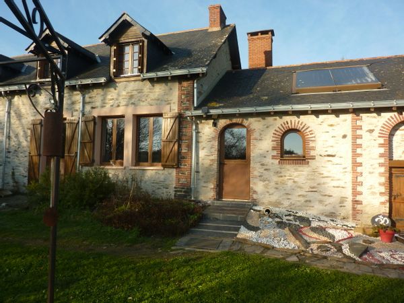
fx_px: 292
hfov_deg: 69.4
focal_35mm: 25
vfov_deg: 54.9
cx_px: 202
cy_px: 152
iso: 80
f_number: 4
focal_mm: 4.1
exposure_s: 1/320
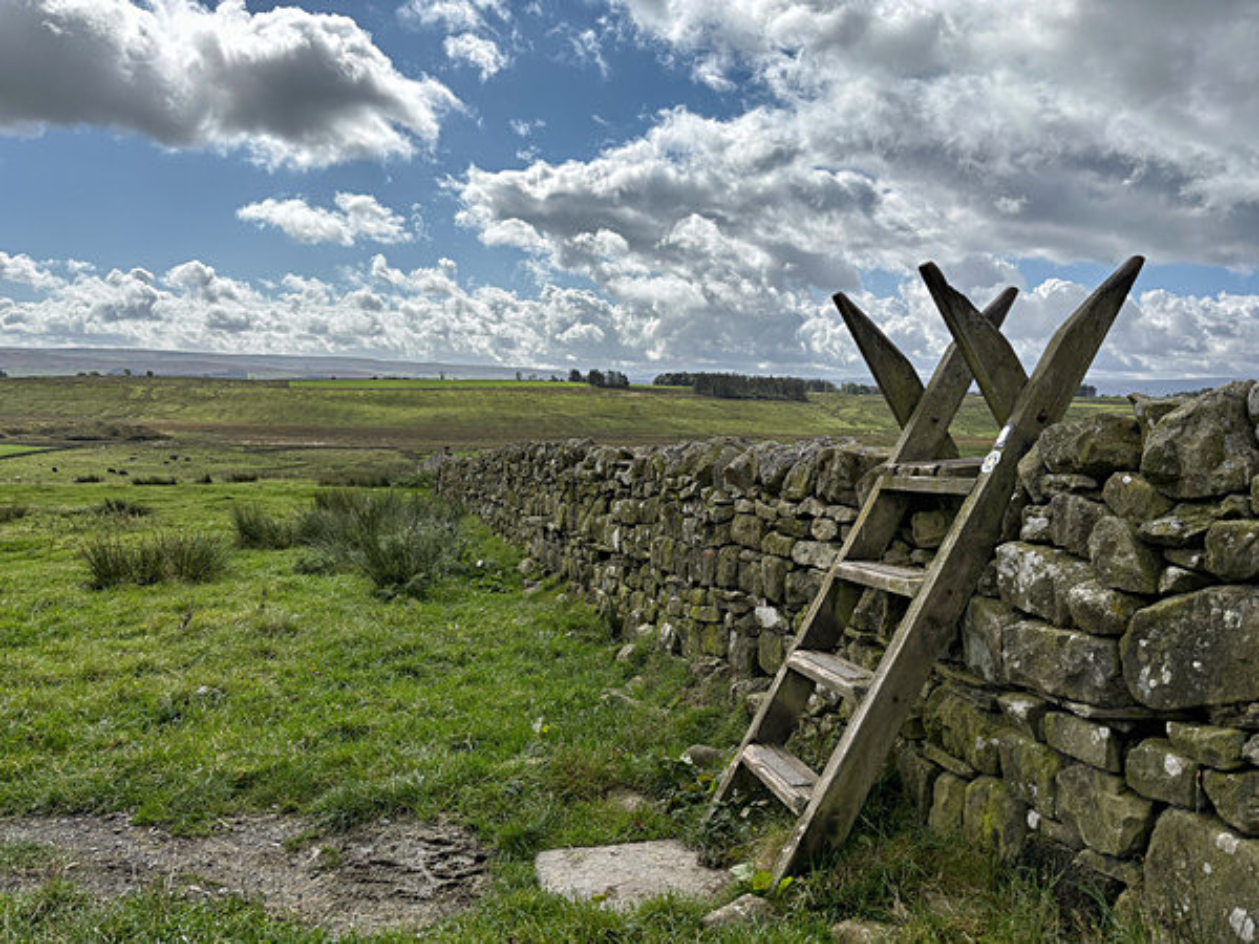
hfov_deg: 67.3
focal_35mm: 26
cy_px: 472
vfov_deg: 53.1
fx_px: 946
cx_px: 630
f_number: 1.6
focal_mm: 5.96
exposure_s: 1/7194
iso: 50
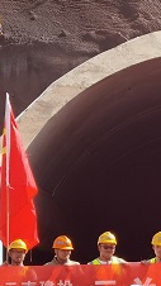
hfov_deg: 6.3
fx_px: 1405
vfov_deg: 11.6
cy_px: 191
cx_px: 355
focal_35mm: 185
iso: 50
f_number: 1.9
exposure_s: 1/3086
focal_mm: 6.71
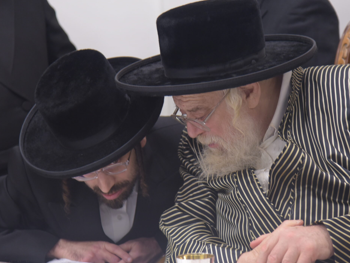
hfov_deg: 14.2
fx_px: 1406
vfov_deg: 10.7
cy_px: 131
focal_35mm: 139
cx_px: 183
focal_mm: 105
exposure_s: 1/160
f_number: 4.5
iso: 2000
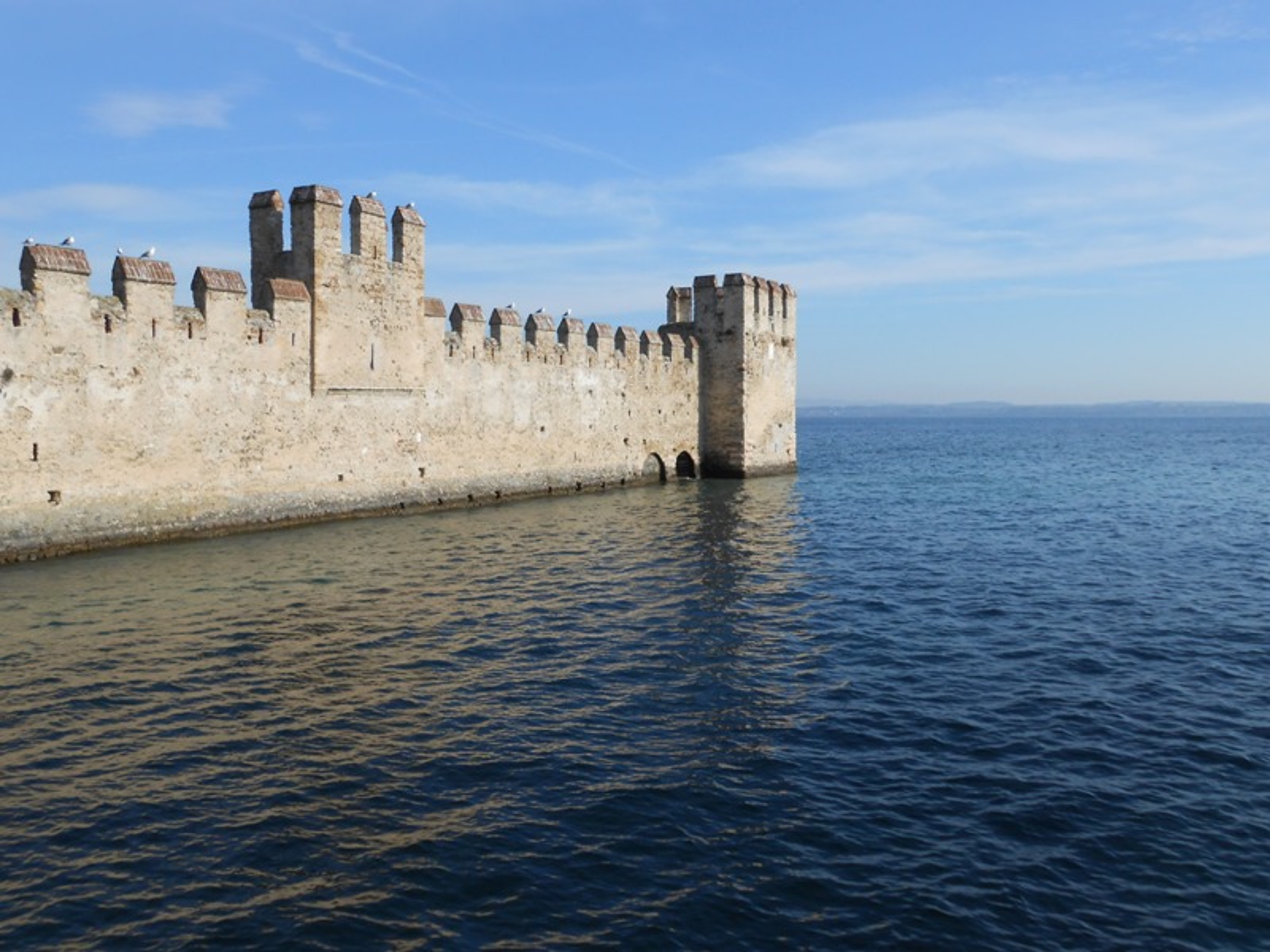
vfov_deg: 46.8
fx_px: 1101
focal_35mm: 30
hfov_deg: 60.0
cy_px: 476
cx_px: 635
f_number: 3.8
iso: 80
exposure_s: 1/1000
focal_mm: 5.3
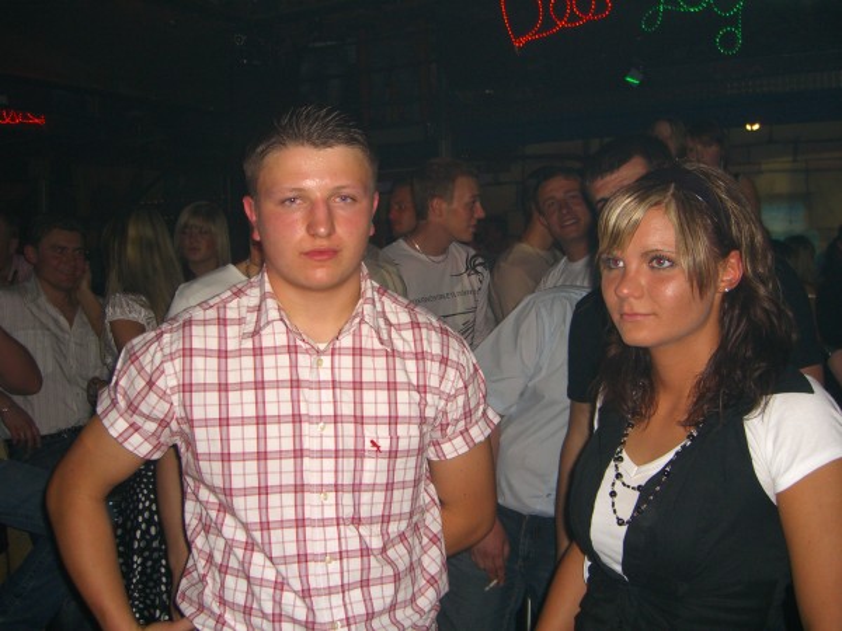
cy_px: 316
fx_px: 924
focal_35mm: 38
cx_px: 421
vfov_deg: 37.7
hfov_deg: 49.0
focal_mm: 7.9
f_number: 2.8
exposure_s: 1/60
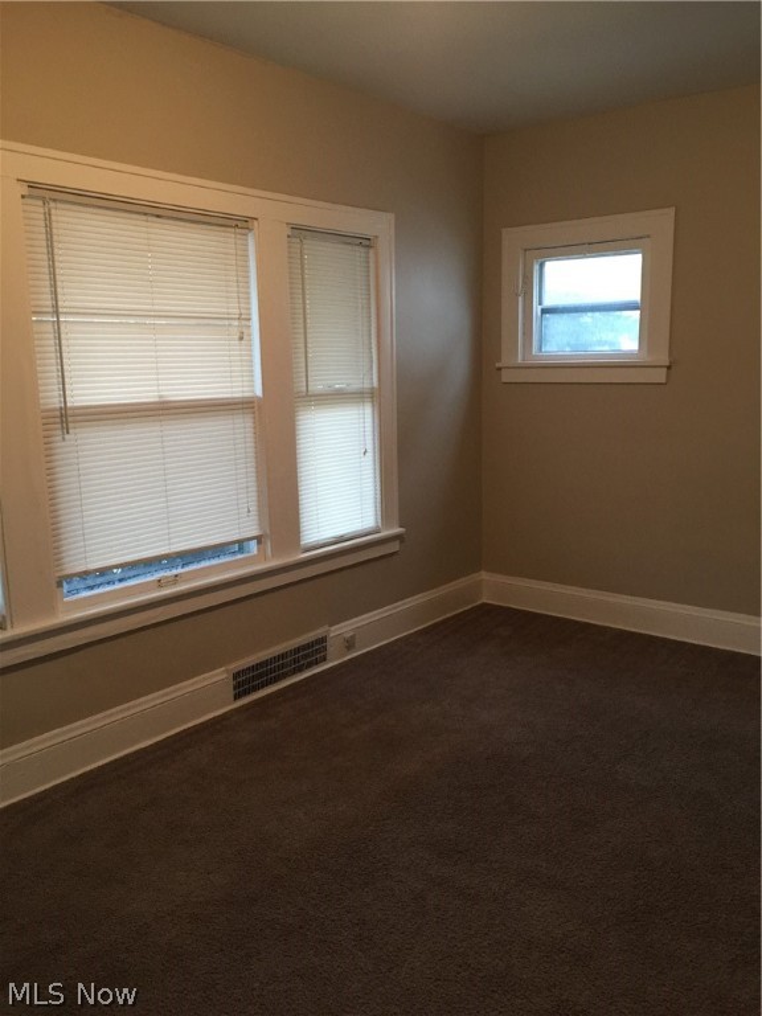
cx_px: 381
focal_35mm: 29
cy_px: 508
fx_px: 851
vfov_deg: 61.7
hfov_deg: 48.2
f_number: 2.2
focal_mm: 4.15
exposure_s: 1/15
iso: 125
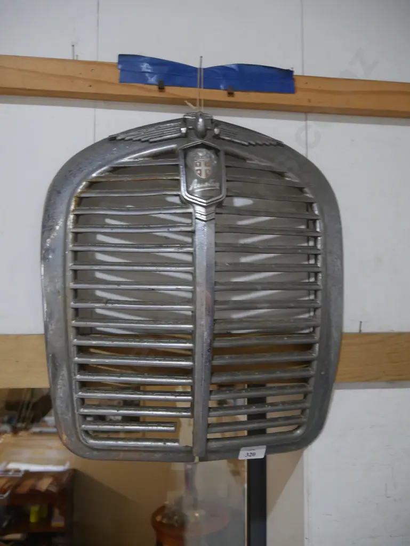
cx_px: 205
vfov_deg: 63.4
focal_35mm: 28
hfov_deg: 49.8
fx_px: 442
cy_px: 273
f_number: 3.5
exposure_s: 1/60
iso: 800
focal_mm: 14
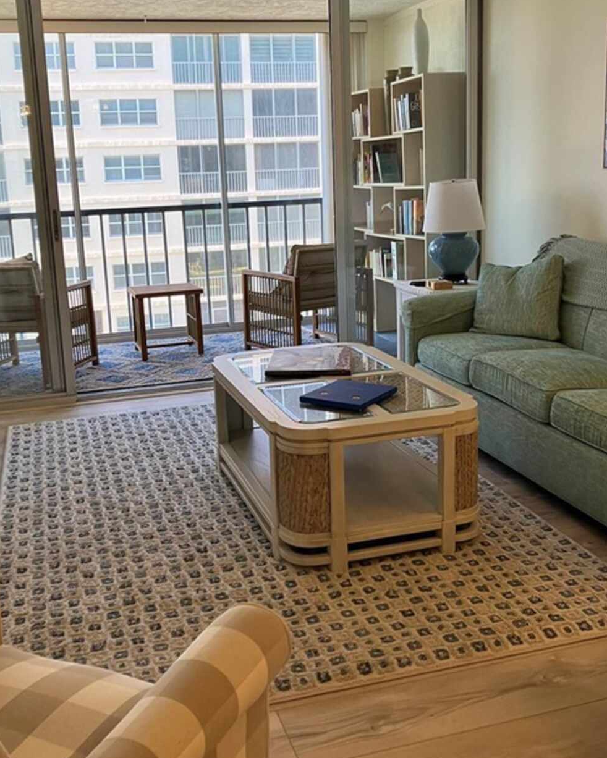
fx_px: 853
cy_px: 326
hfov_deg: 39.1
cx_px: 284
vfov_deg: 47.8
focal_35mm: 38
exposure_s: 1/60
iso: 64
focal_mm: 3.99
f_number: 1.8
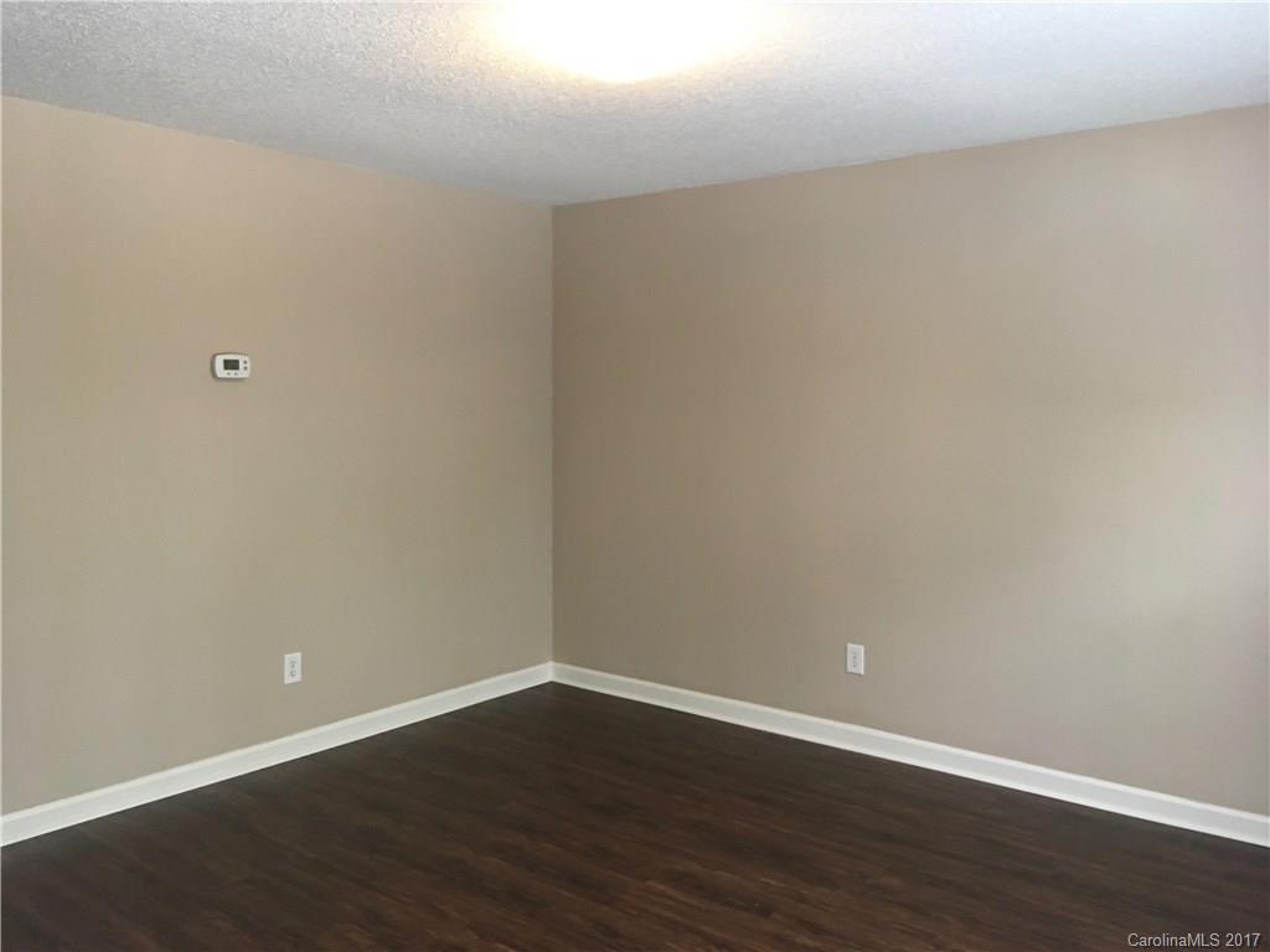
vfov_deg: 48.2
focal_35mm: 29
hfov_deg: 61.7
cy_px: 476
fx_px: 1064
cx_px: 635
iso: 125
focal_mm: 4.15
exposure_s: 1/30
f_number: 2.2
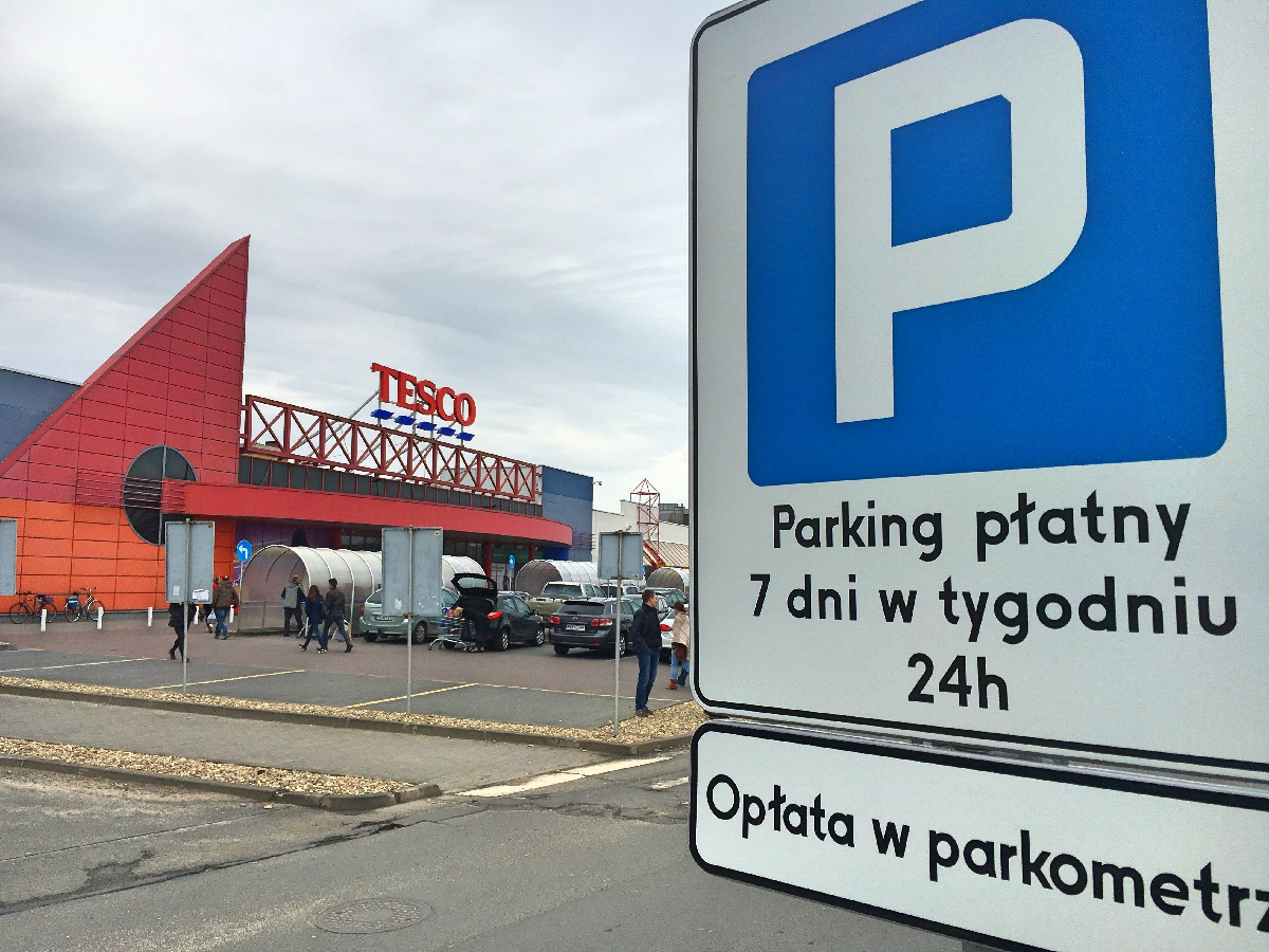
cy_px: 476
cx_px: 634
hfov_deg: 61.7
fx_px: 1063
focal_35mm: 29
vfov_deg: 48.2
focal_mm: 4.15
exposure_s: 1/503
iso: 25
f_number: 2.2
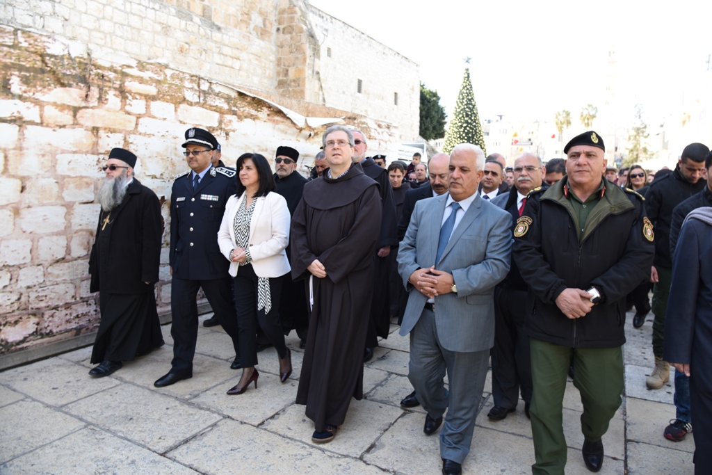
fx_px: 475
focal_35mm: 24
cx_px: 356
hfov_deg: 73.7
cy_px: 238
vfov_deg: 53.1
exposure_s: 1/125
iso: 320
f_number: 5.6
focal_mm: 24
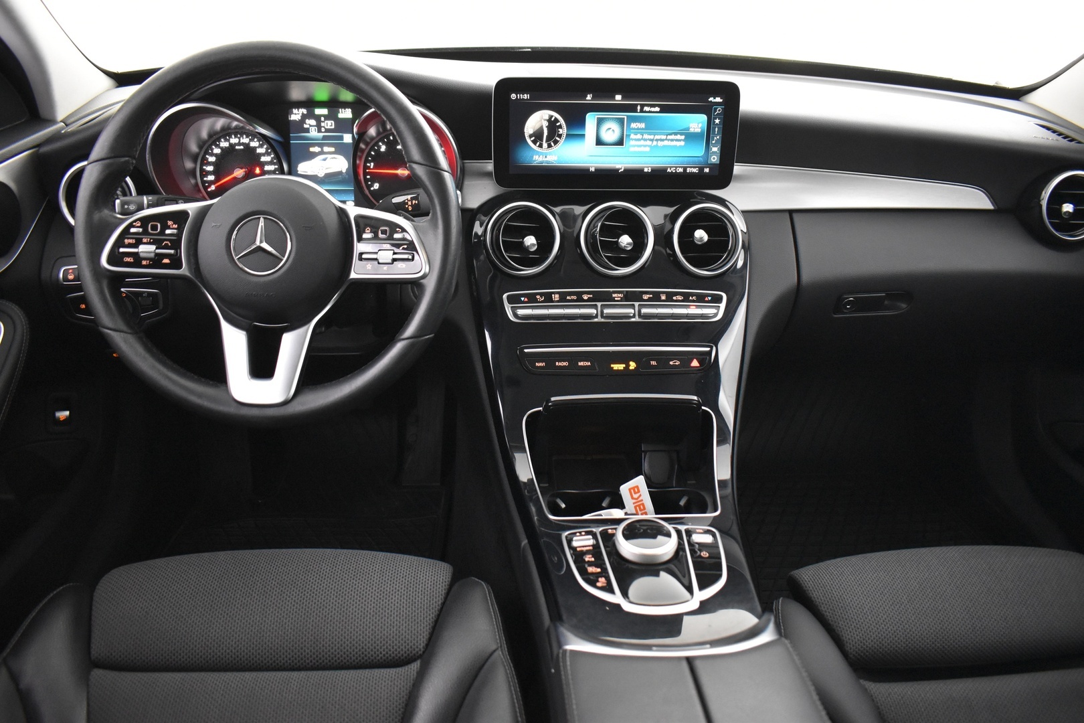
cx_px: 542
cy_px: 362
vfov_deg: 47.9
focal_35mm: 27
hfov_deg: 67.4
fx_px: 813
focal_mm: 18
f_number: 3.5
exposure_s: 1/15
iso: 3200
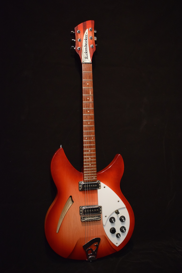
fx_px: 273
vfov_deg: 53.1
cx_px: 91
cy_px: 136
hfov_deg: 36.9
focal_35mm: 36
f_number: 4
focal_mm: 24
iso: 2500
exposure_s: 1/30
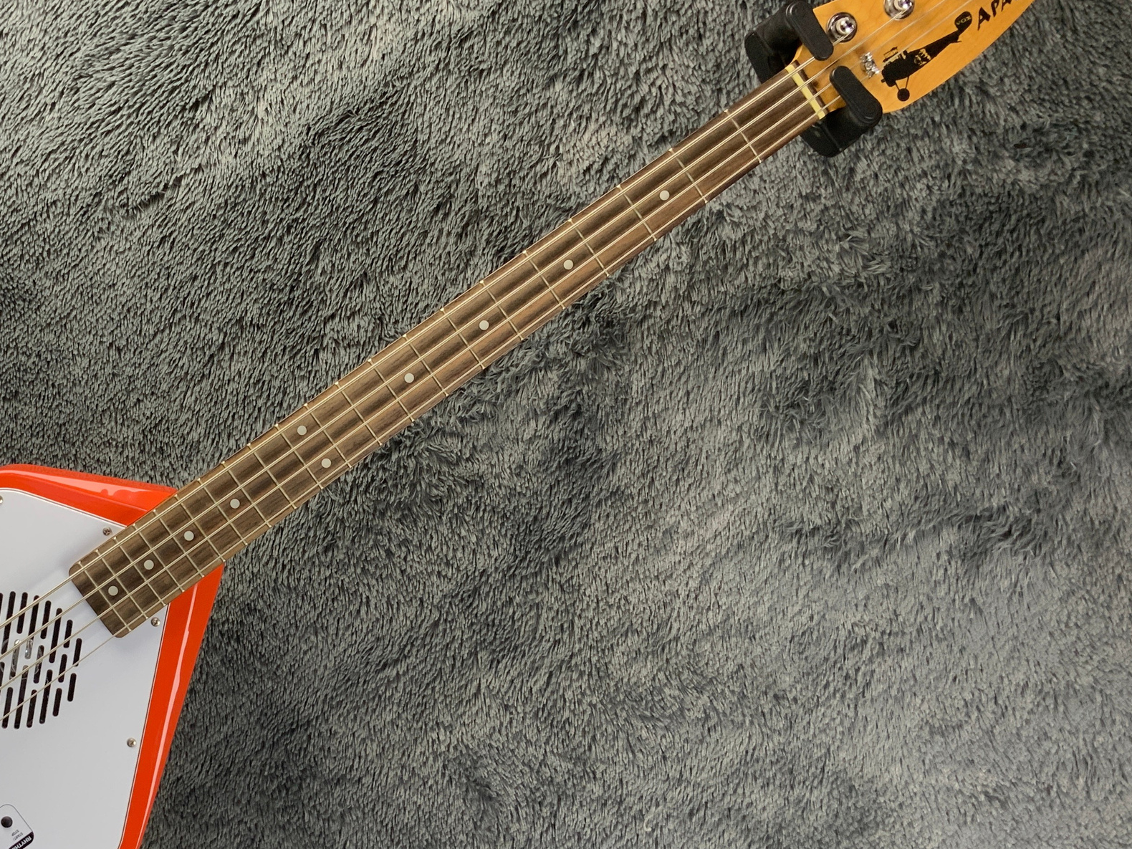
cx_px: 322
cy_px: 468
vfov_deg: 30.9
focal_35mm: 47
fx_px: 1537
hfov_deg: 39.6
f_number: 1.8
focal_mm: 3
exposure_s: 1/60
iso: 64
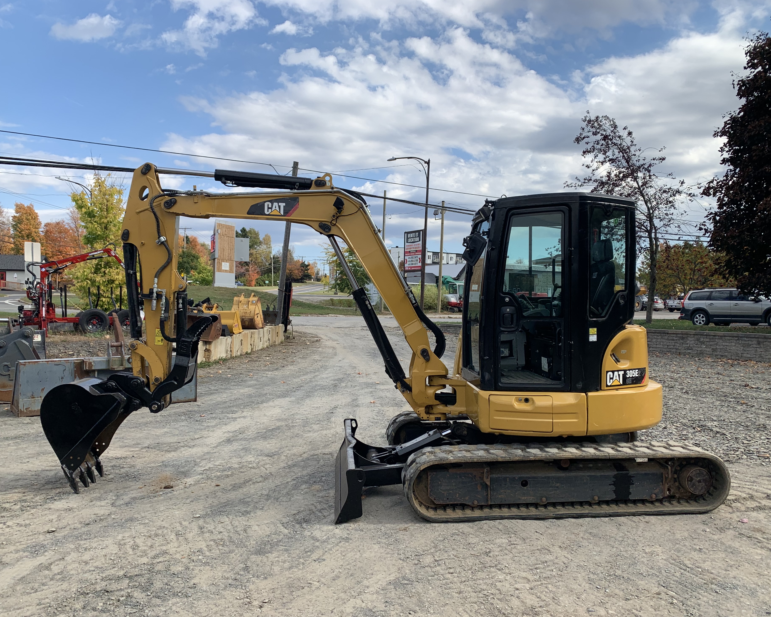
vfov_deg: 51.5
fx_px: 639
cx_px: 393
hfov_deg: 62.2
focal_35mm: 28
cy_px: 317
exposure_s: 1/1718
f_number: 1.8
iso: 25
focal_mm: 4.25
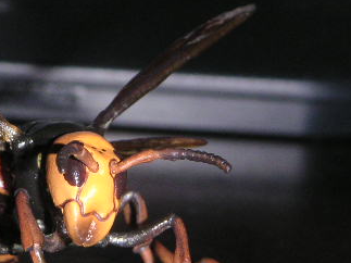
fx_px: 2230
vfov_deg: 6.7
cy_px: 196
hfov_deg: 9.0
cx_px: 62
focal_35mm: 220
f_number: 8
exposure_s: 1/111
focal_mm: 17.1
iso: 160
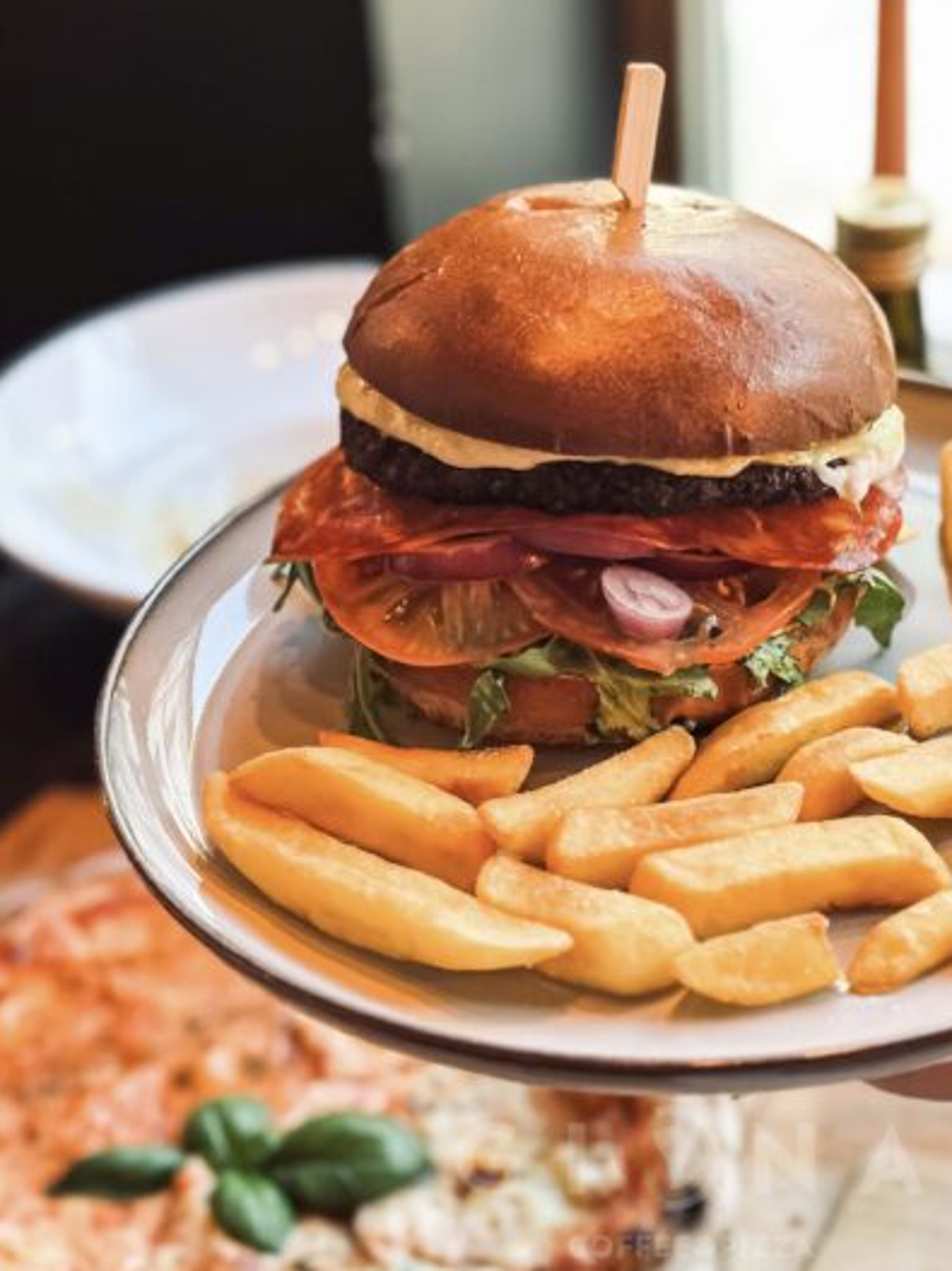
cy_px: 586
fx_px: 2568
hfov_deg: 20.9
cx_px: 689
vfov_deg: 27.8
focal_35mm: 70
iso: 125
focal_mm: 6.86
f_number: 1.8
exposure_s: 1/50
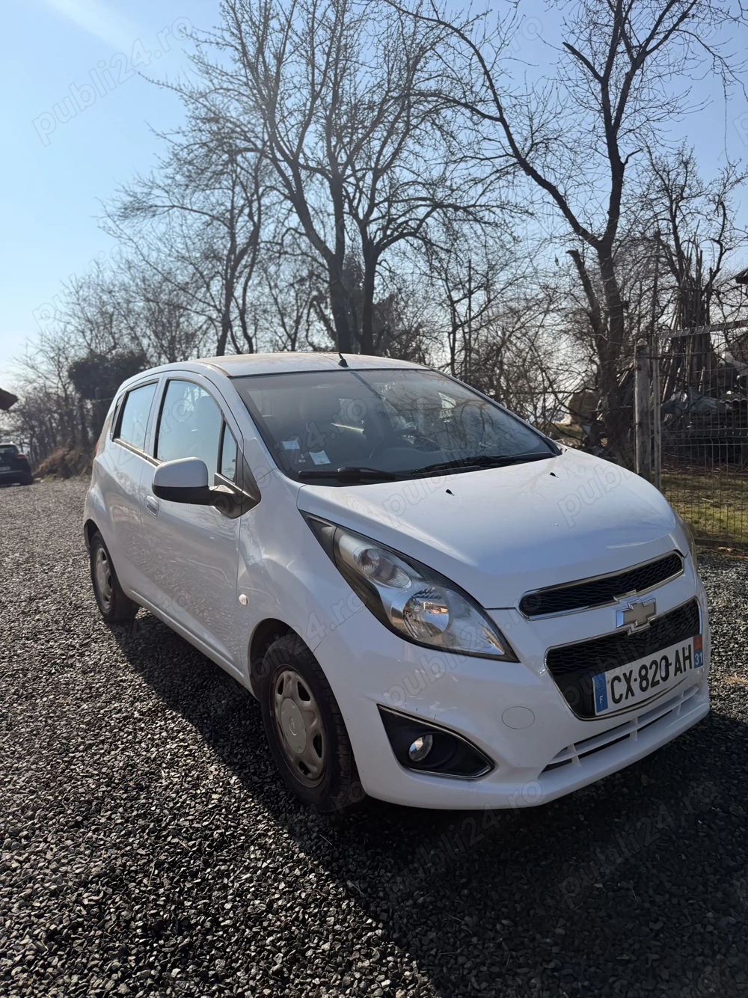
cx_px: 374
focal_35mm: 24
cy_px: 499
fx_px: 692
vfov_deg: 71.6
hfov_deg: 56.8
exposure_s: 1/7353
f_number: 1.78
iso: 100
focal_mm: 6.76
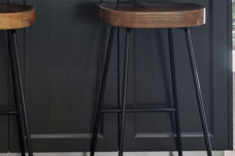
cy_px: -82
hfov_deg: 15.8
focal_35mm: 123
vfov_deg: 10.7
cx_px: -70
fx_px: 801
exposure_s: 1/10
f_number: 3.5
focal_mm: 35
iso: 200
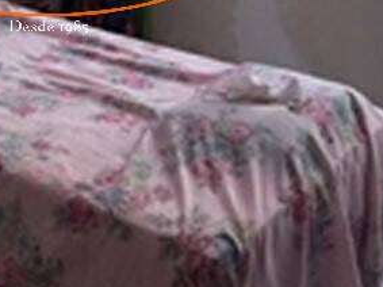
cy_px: -50
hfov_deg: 23.3
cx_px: 49
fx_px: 907
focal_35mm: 82
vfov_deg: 17.2
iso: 50
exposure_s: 1/120
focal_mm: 4.15
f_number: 2.2
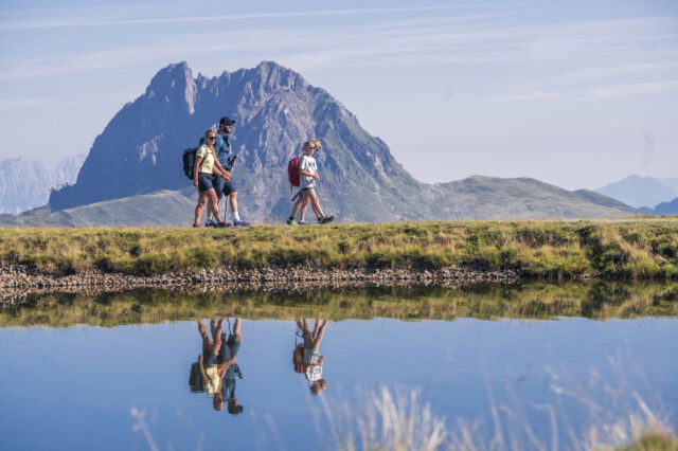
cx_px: 339
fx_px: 2127
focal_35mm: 113
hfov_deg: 18.1
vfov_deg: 12.1
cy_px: 226
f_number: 5.6
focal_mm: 113
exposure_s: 1/800
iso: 200
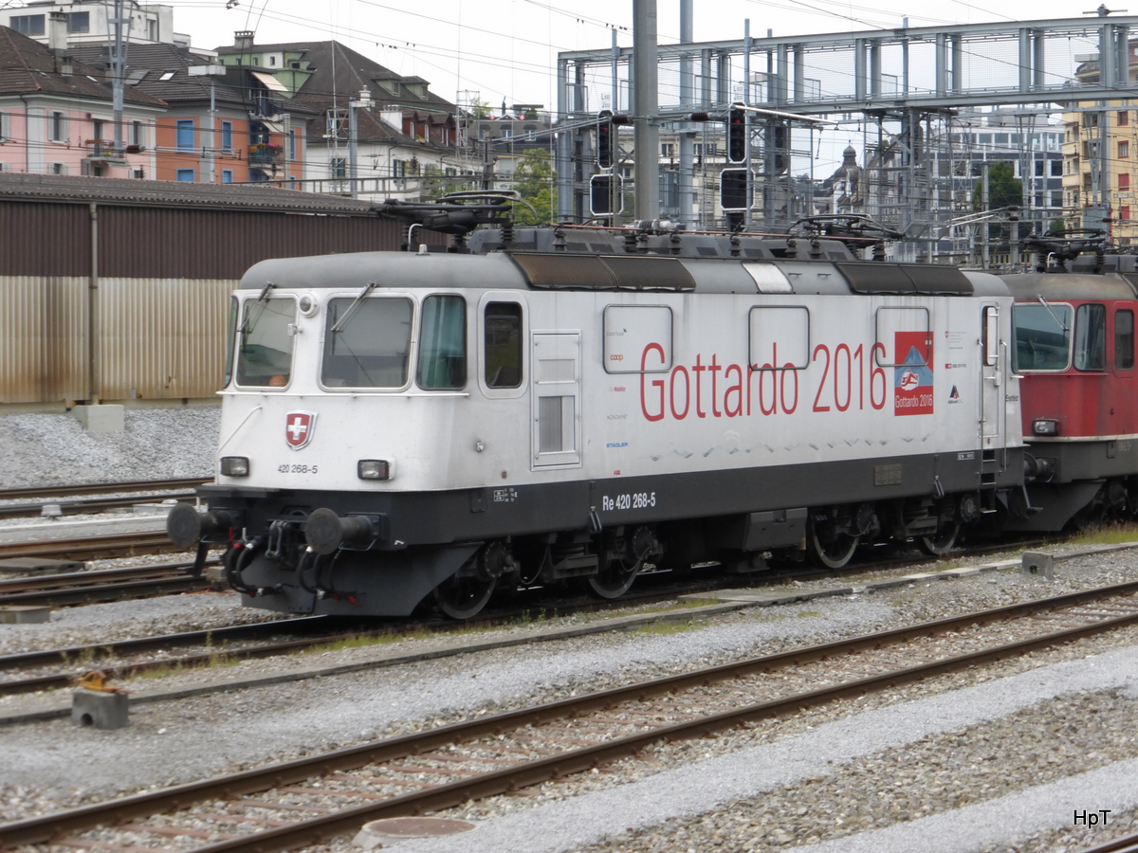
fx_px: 3156
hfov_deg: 20.4
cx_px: 569
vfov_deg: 15.4
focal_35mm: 96
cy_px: 426
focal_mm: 17.1
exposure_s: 1/60
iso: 160
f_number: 5.3
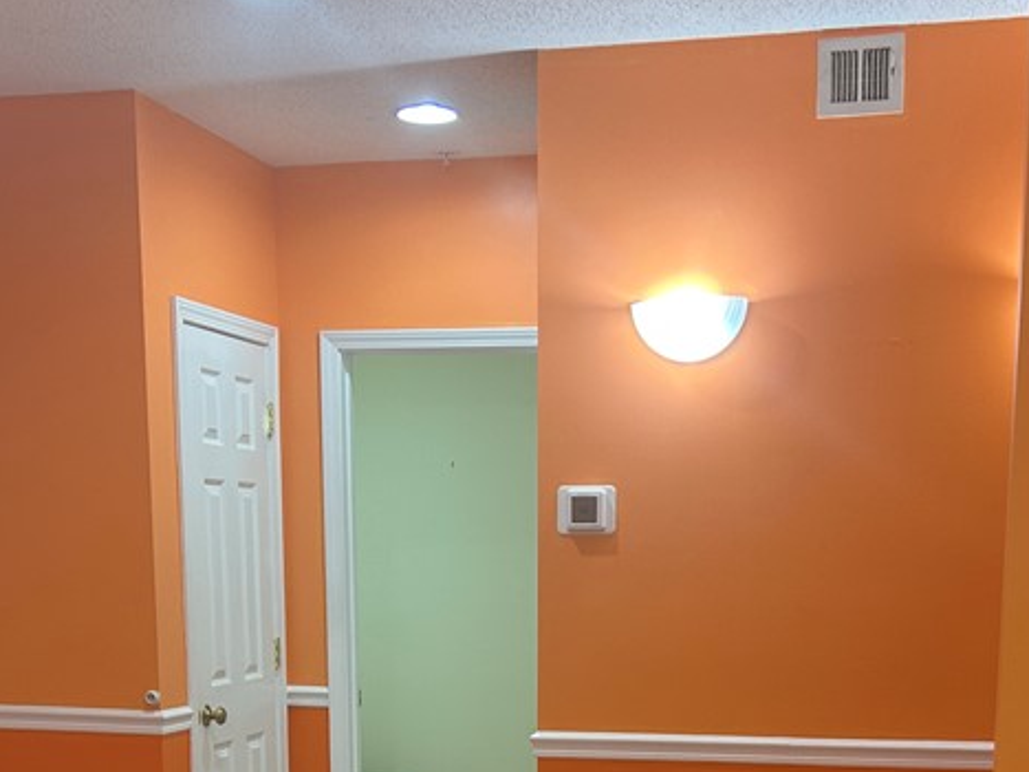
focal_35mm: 57
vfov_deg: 24.1
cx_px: 542
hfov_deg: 33.8
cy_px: 832
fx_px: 1694
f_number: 1.5
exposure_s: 1/60
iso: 80
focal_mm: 5.7
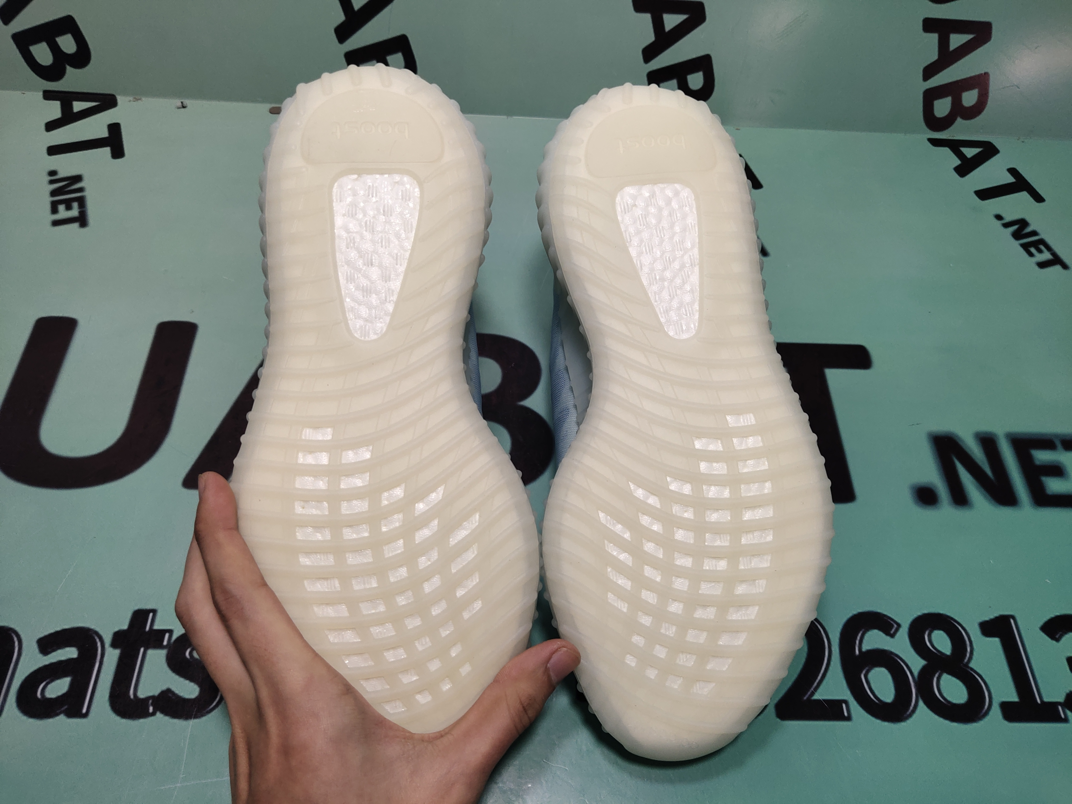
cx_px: 536
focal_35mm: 30
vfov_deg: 46.8
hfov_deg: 60.0
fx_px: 929
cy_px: 402
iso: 50
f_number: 1.79
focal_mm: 4.35
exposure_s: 1/105
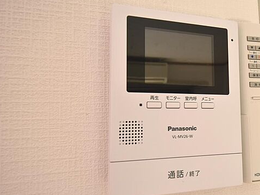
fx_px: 203
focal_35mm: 27
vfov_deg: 51.3
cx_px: 170
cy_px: 101
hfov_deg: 63.9
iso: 400
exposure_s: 1/100
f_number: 5.6
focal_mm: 14
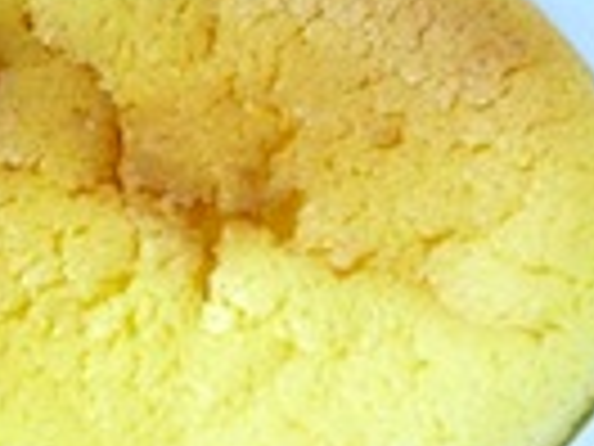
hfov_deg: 14.8
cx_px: 198
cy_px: 387
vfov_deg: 11.1
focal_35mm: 133
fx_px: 2282
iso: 400
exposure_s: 1/30
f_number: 4.3
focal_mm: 7.8
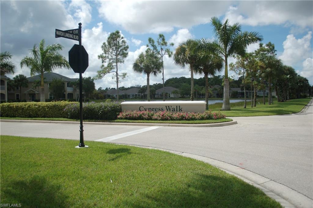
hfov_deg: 57.3
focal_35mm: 33
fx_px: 287
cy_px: 104
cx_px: 156
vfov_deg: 39.9
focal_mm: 22
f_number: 4
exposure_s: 1/2000
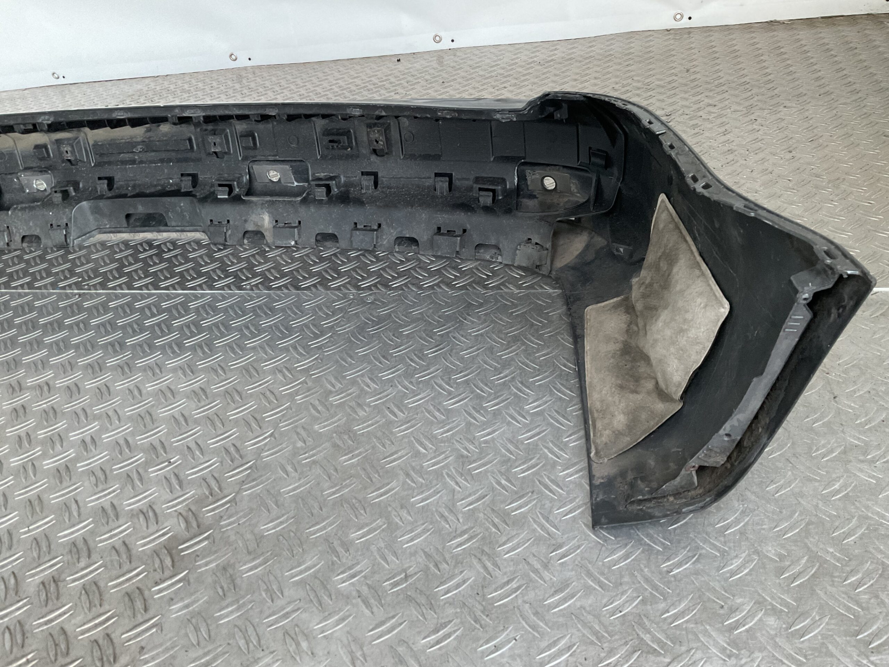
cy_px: 334
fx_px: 745
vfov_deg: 48.2
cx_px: 444
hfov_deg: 61.7
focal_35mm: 29
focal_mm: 3
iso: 160
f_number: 1.8
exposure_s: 1/50
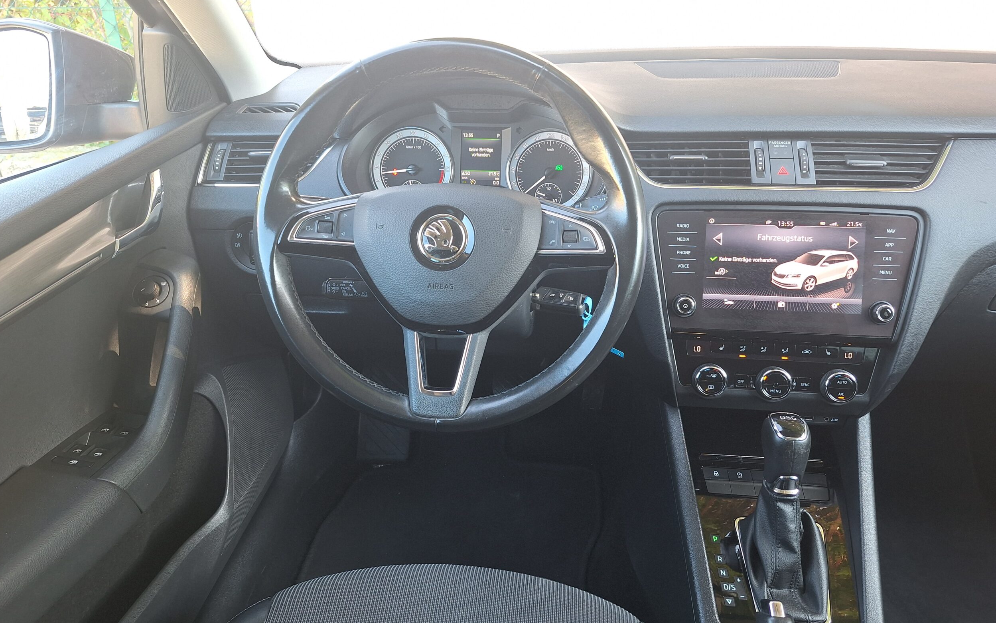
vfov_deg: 49.3
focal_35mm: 25
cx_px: 495
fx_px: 679
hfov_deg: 72.6
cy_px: 298
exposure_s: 1/40
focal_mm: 5.54
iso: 80
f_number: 1.8
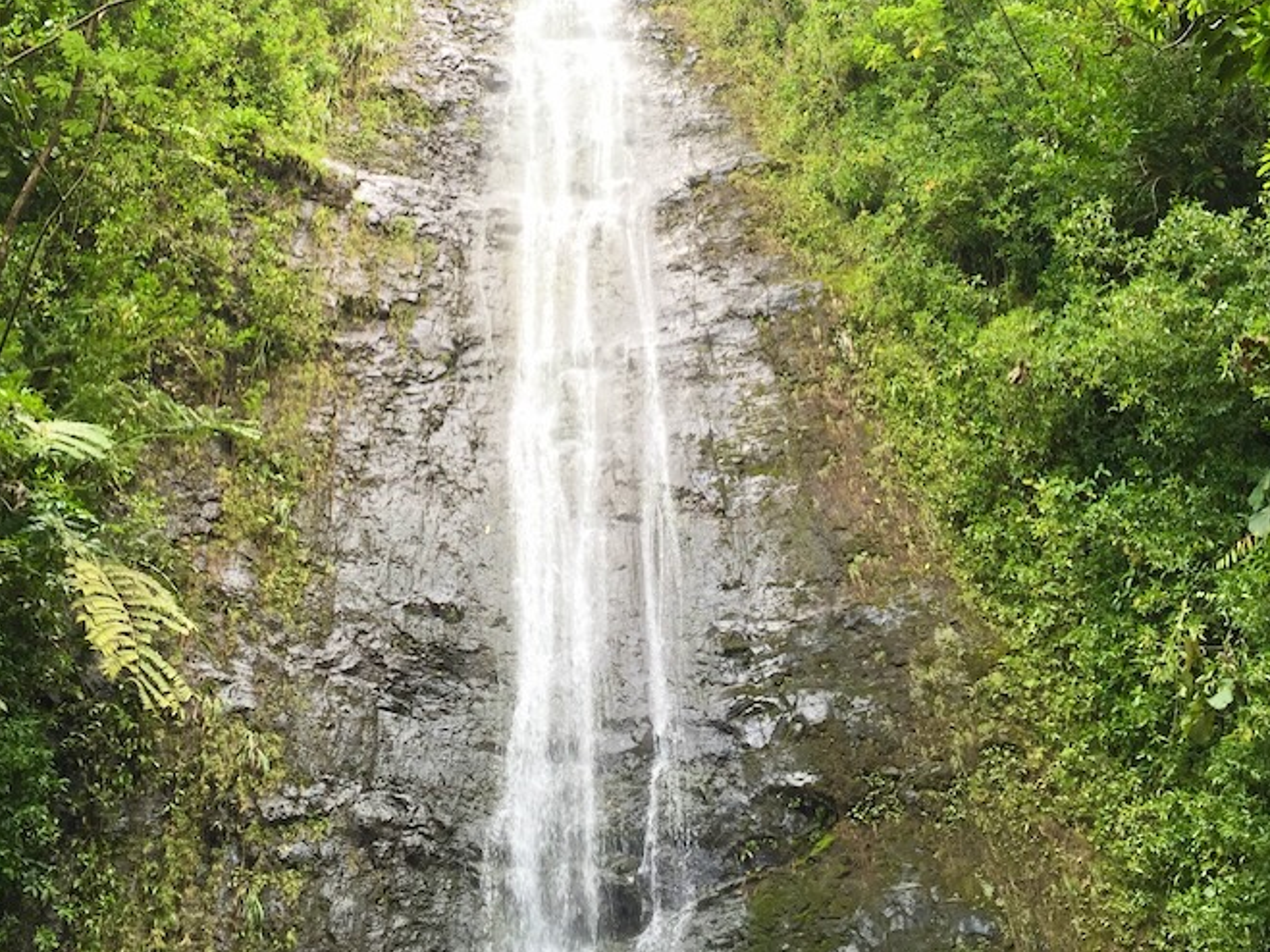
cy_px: 237
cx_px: 553
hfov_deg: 42.9
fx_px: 1614
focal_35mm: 44
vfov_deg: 32.2
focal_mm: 4.15
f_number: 2.2
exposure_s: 1/120
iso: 32
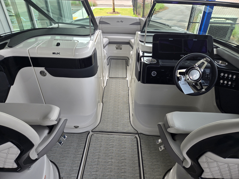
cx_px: 120
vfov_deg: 58.9
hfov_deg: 73.9
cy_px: 90
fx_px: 159
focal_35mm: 23
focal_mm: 5.4
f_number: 1.8
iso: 25
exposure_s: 1/187
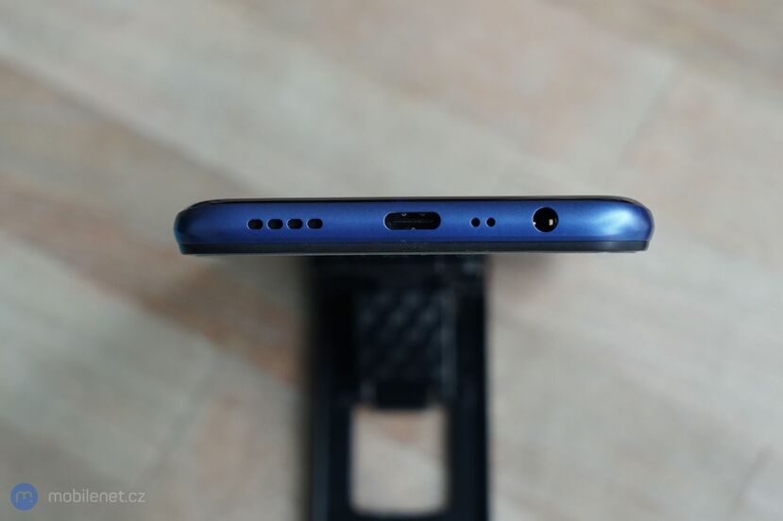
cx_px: 392
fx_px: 1522
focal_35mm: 70
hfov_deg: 28.9
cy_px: 260
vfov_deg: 19.4
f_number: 7.1
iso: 1250
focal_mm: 70
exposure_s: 1/160
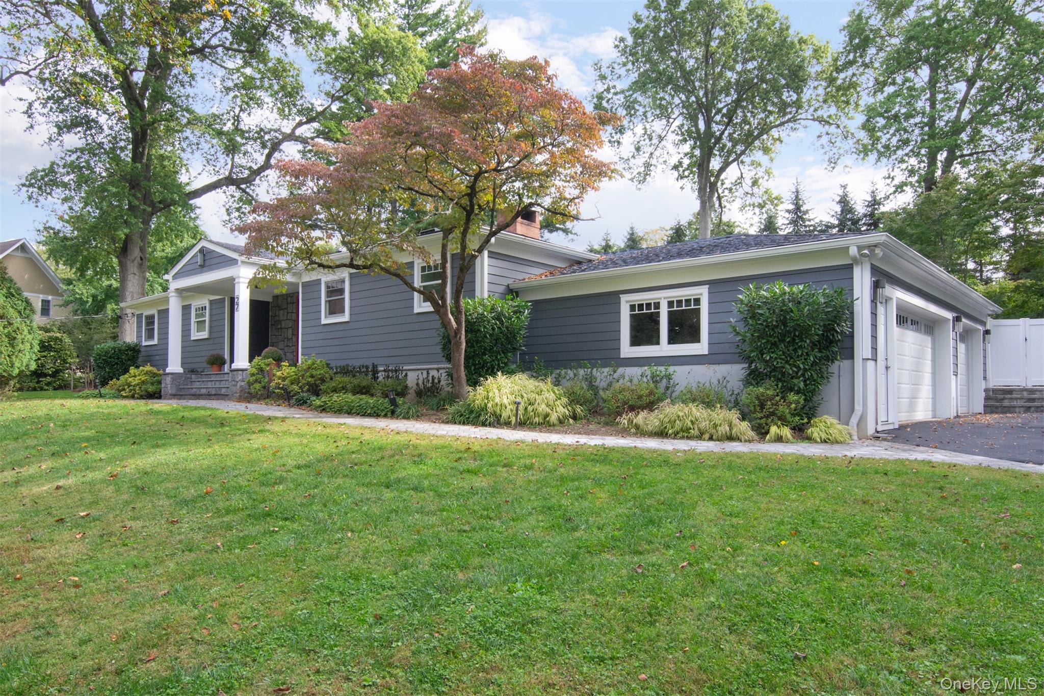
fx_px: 696
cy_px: 348
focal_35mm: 24
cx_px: 522
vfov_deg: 53.1
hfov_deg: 73.7
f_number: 13
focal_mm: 16
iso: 800
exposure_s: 1/125
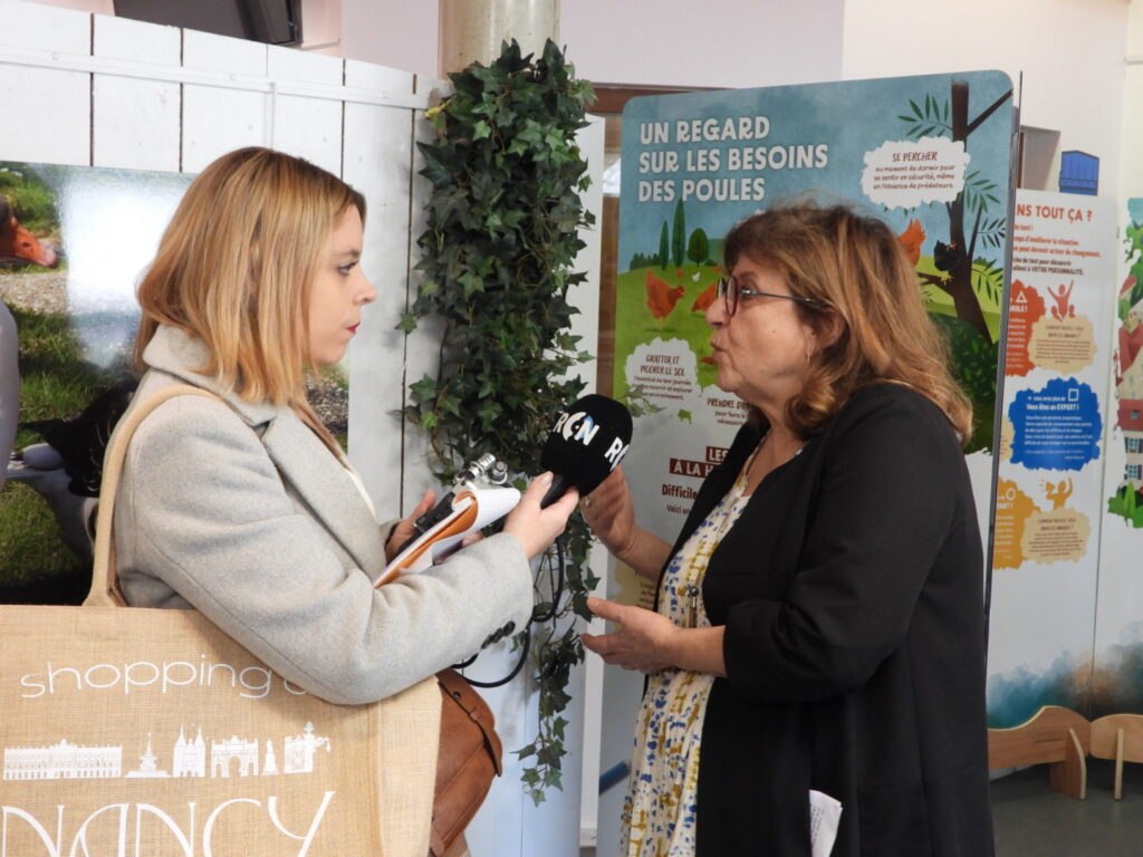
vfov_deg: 30.9
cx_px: 572
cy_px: 428
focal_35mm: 47
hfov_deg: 40.4
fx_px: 1552
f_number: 3.2
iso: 320
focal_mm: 8.5
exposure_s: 1/30
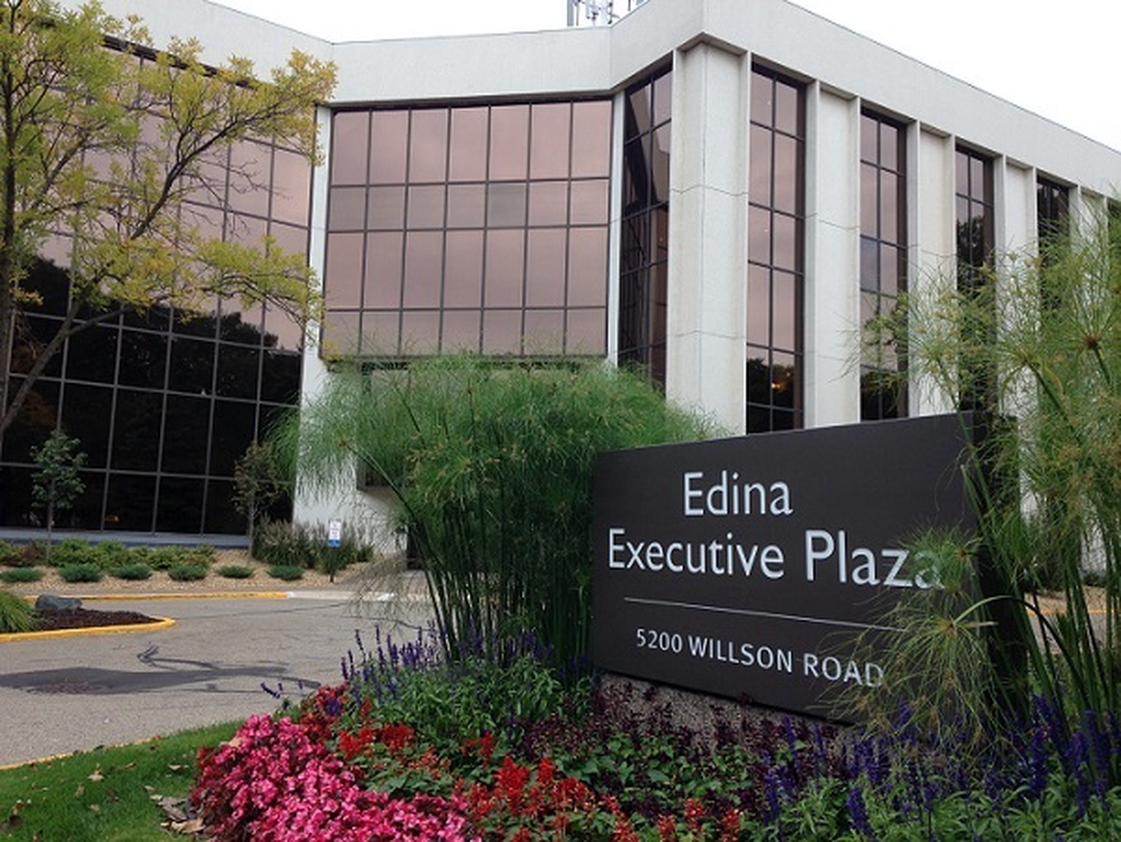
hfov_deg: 55.3
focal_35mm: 33
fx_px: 1069
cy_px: 421
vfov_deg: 43.0
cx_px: 560
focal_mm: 4.12
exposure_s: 1/313
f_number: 2.4
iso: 50
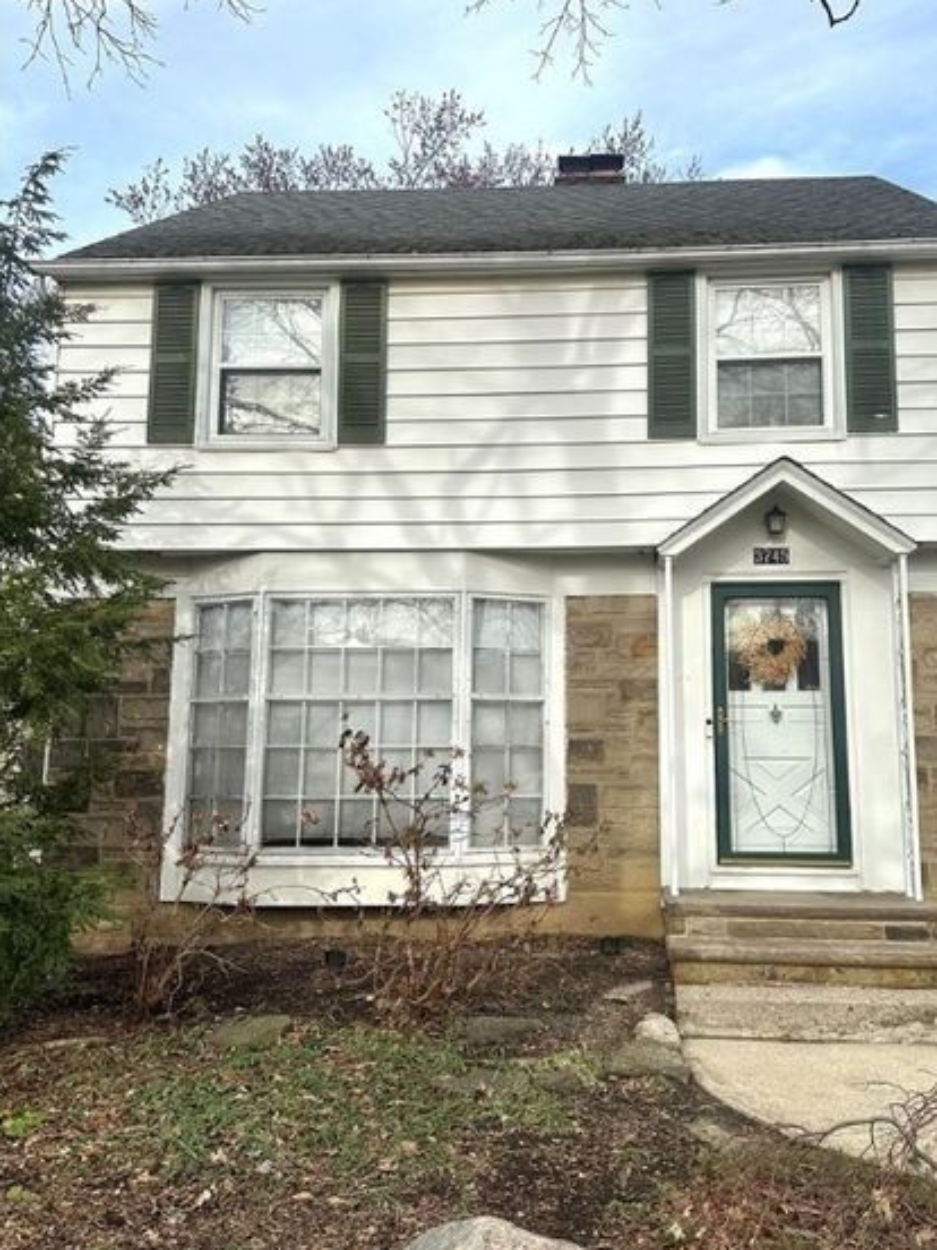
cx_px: 561
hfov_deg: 47.9
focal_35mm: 29
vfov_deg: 61.7
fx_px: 1047
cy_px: 624
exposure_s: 1/2155
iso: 80
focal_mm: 6.86
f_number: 1.78
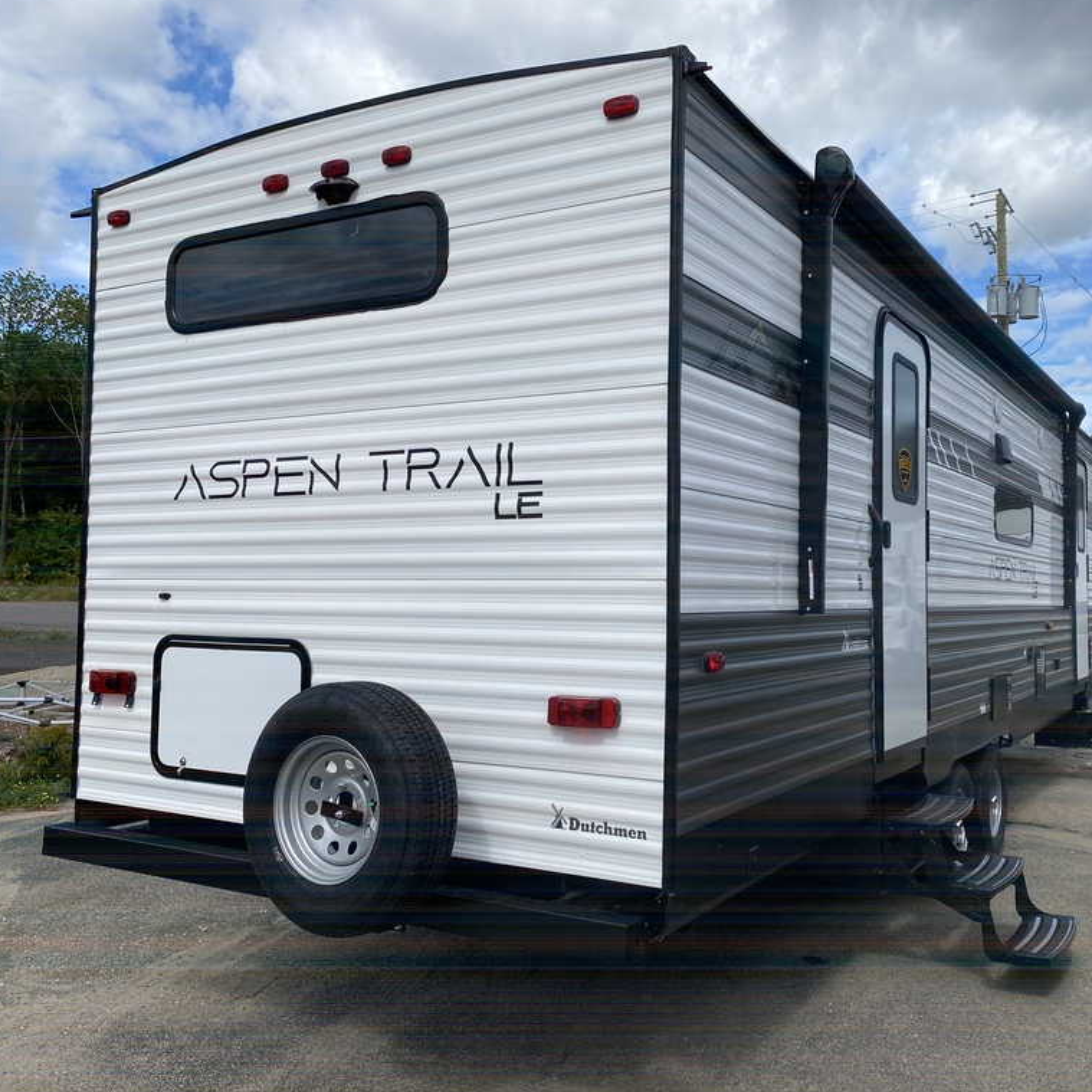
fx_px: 1106
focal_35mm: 31
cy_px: 542
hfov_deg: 52.2
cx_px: 658
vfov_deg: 52.5
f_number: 1.8
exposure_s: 1/3610
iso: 32
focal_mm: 4.25
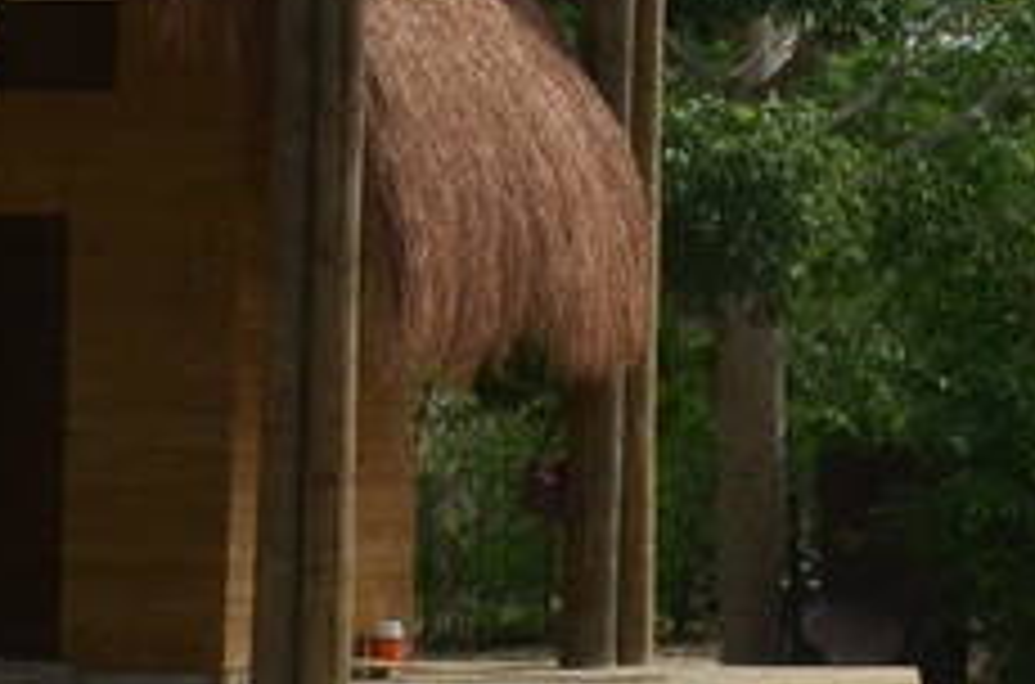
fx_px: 6594
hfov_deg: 8.8
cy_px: -742
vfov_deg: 5.8
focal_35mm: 230
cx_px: 1336
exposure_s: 1/800
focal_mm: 22
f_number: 9
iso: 400
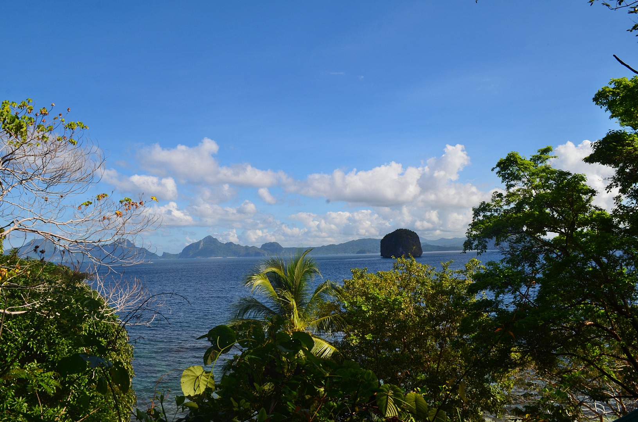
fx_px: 477
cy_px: 211
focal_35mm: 27
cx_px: 319
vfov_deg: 47.7
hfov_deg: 67.5
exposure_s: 1/160
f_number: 11
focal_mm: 18
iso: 100
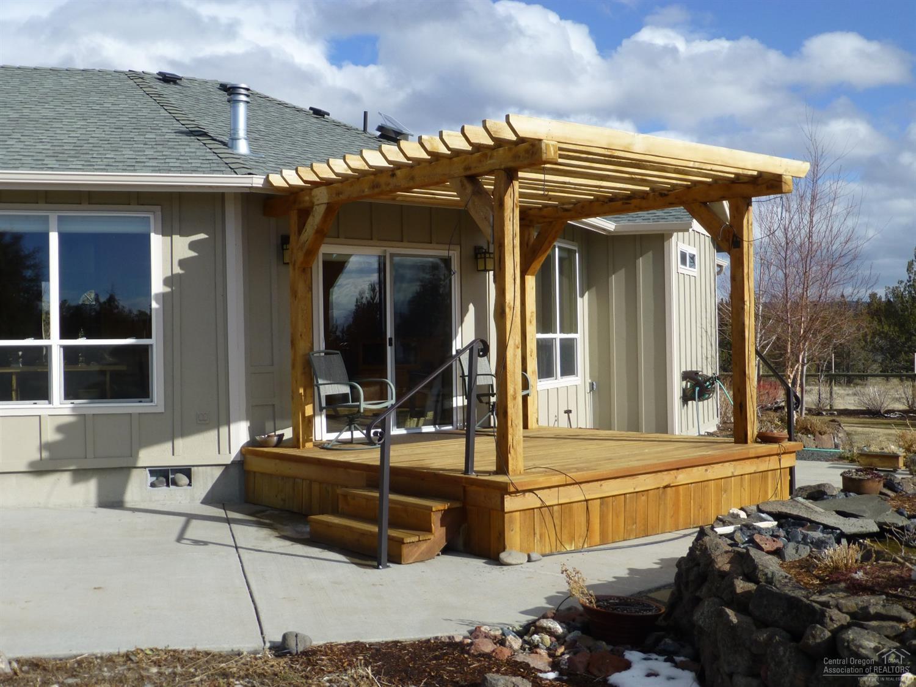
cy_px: 344
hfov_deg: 45.8
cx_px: 458
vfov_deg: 35.1
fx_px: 1085
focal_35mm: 41
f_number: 3.9
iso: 100
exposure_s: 1/1000
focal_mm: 7.4
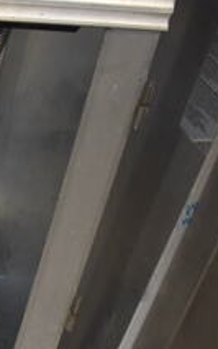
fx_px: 751
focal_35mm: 79
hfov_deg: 14.1
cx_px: -207
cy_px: 224
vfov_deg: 26.0
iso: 1250
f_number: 3.5
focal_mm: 18
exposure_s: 1/125
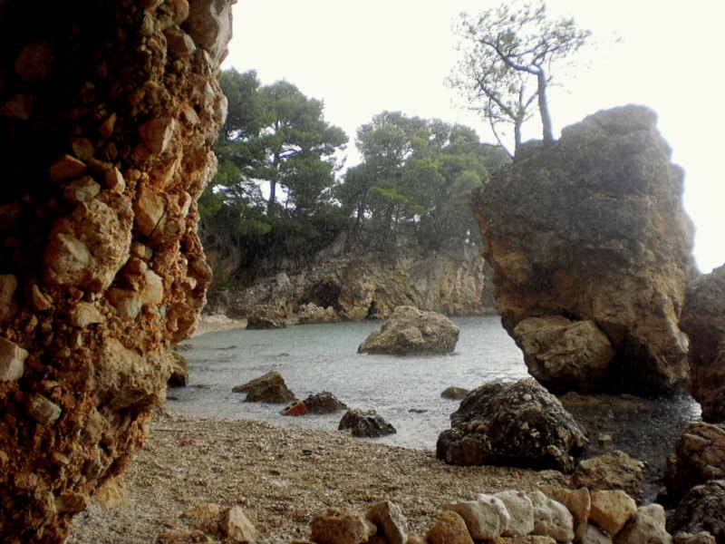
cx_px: 362
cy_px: 272
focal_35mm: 38
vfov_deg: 37.7
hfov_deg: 49.0
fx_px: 796
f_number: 3.1
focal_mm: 6.3
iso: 160
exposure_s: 1/250
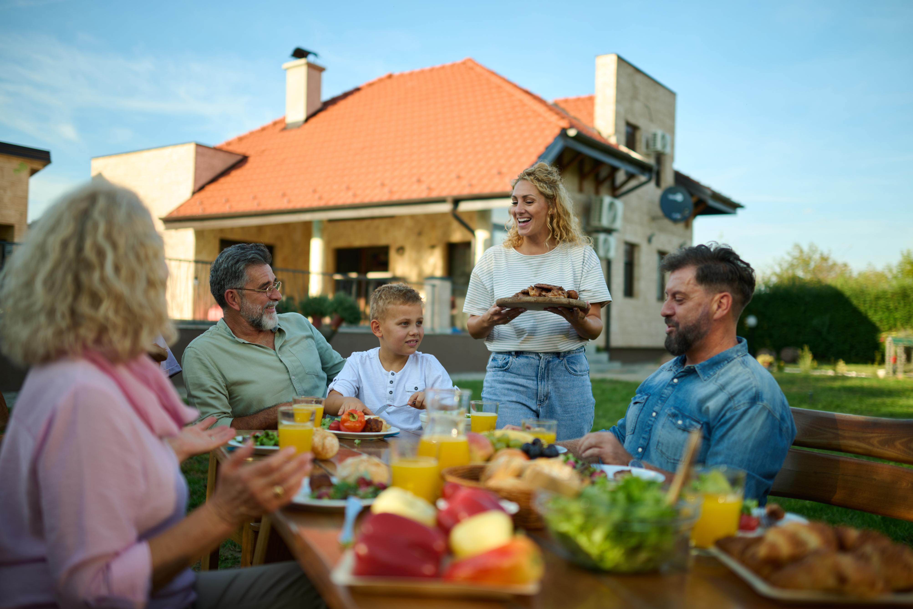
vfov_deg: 37.9
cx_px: 456
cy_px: 304
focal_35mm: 35
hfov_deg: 54.4
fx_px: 888
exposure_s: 1/1000
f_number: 1.4
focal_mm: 35
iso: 50
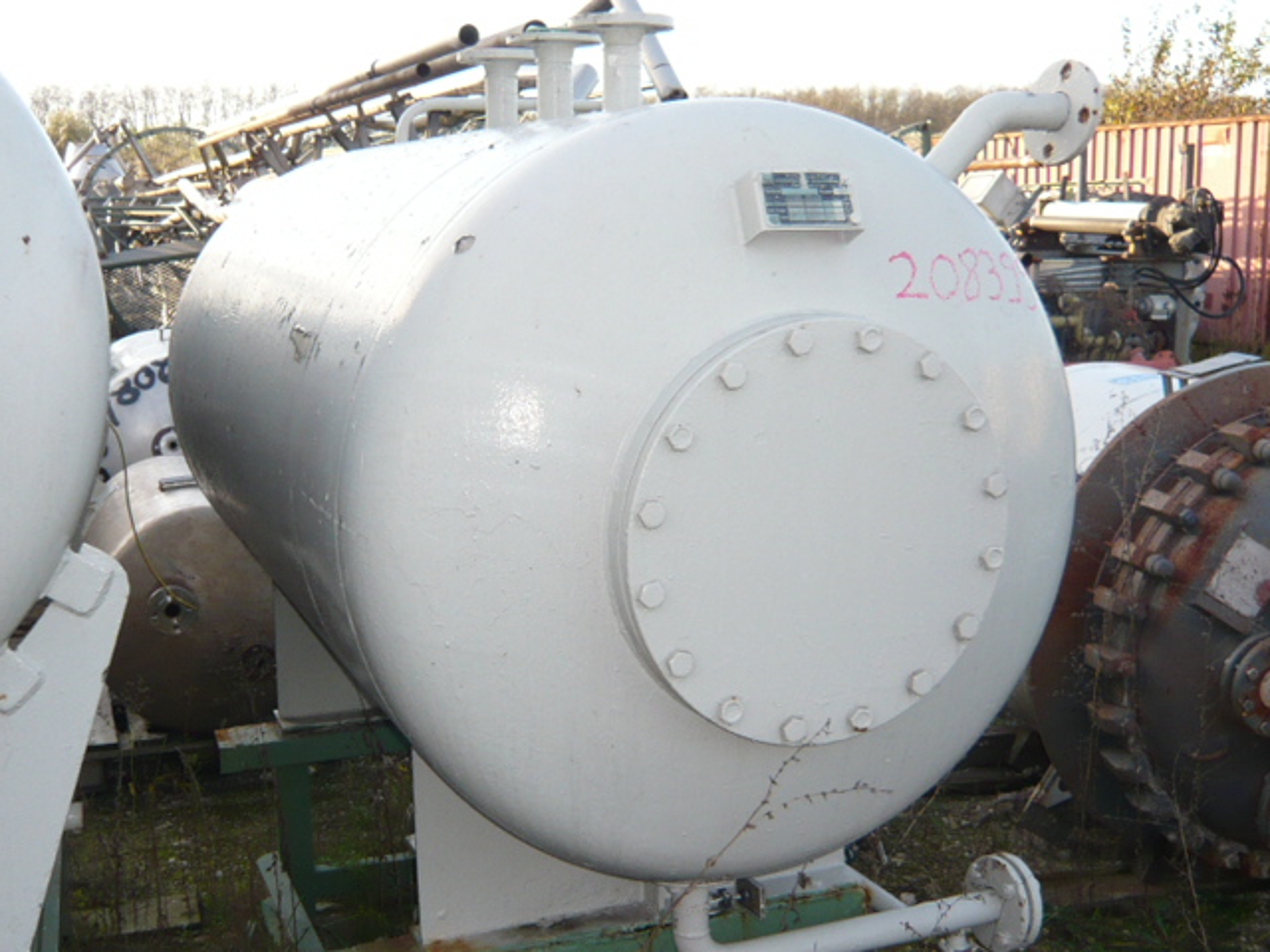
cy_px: 476
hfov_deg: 45.8
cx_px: 635
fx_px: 1504
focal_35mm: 41
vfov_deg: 35.1
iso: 100
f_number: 2.8
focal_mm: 4.6
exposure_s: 1/250
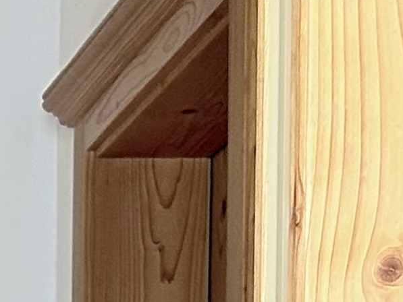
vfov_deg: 4.4
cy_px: 1010
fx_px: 3773
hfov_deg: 5.8
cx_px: -681
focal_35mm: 324
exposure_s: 1/60
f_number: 1.78
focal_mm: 6.86
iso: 80
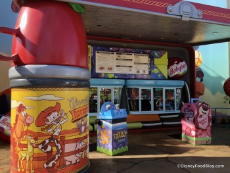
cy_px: 86
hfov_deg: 63.4
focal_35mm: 28
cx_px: 115
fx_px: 186
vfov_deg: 49.8
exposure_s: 1/381
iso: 20
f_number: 1.8
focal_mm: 3.99
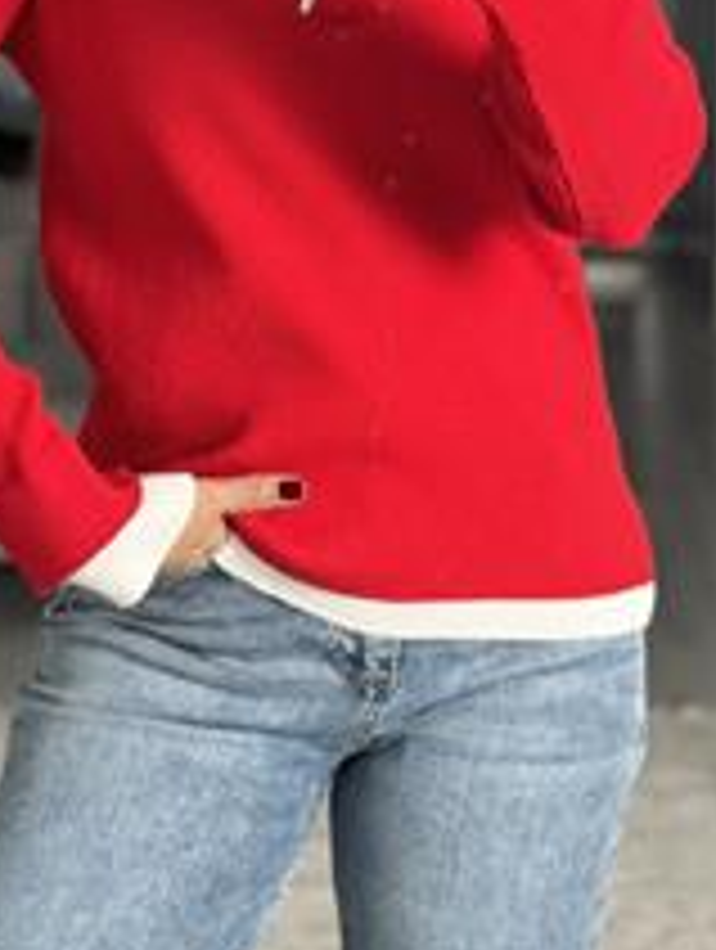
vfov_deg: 16.8
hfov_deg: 12.9
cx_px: 320
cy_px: 27
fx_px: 3162
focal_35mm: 115
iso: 160
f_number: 1.78
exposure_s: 1/50
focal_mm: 6.86
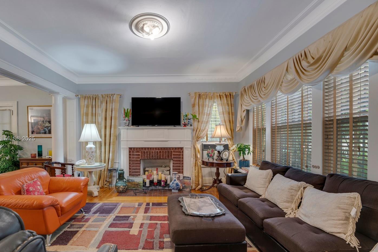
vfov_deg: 73.5
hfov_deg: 96.2
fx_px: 168
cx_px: 165
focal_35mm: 16
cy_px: 139
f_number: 8
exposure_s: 1/30
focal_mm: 14
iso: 100
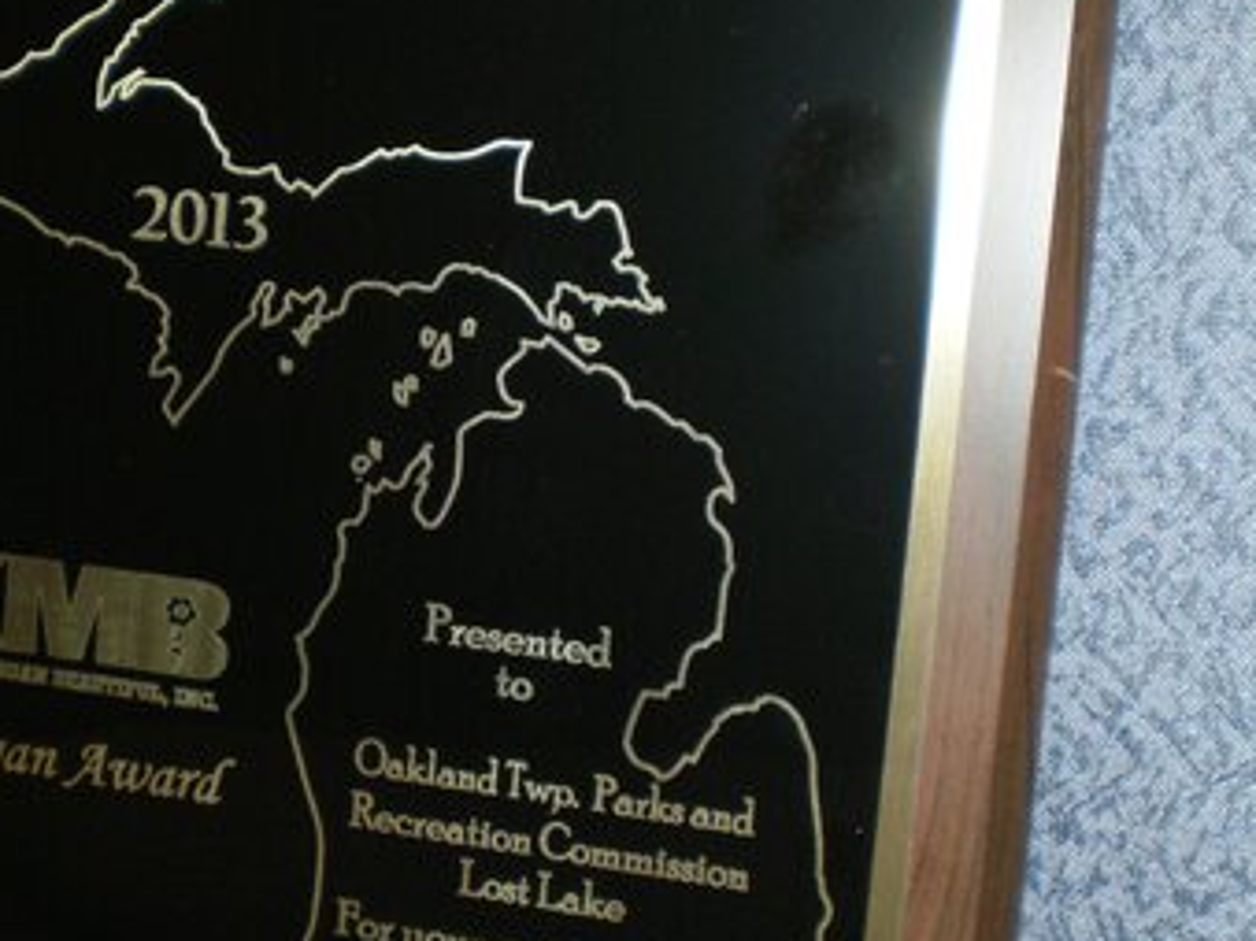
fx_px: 2466
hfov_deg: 28.5
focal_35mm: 68
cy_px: 419
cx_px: 463
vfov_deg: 21.6
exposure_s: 1/30
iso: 125
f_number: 3.1
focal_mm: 6.3
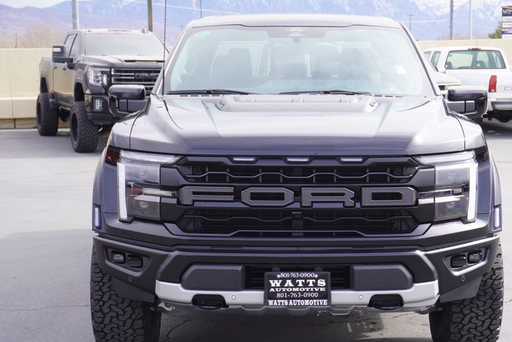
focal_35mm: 71
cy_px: 202
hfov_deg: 28.4
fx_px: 1010
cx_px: 302
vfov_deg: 19.2
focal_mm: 40
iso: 100
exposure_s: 1/100
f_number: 6.3
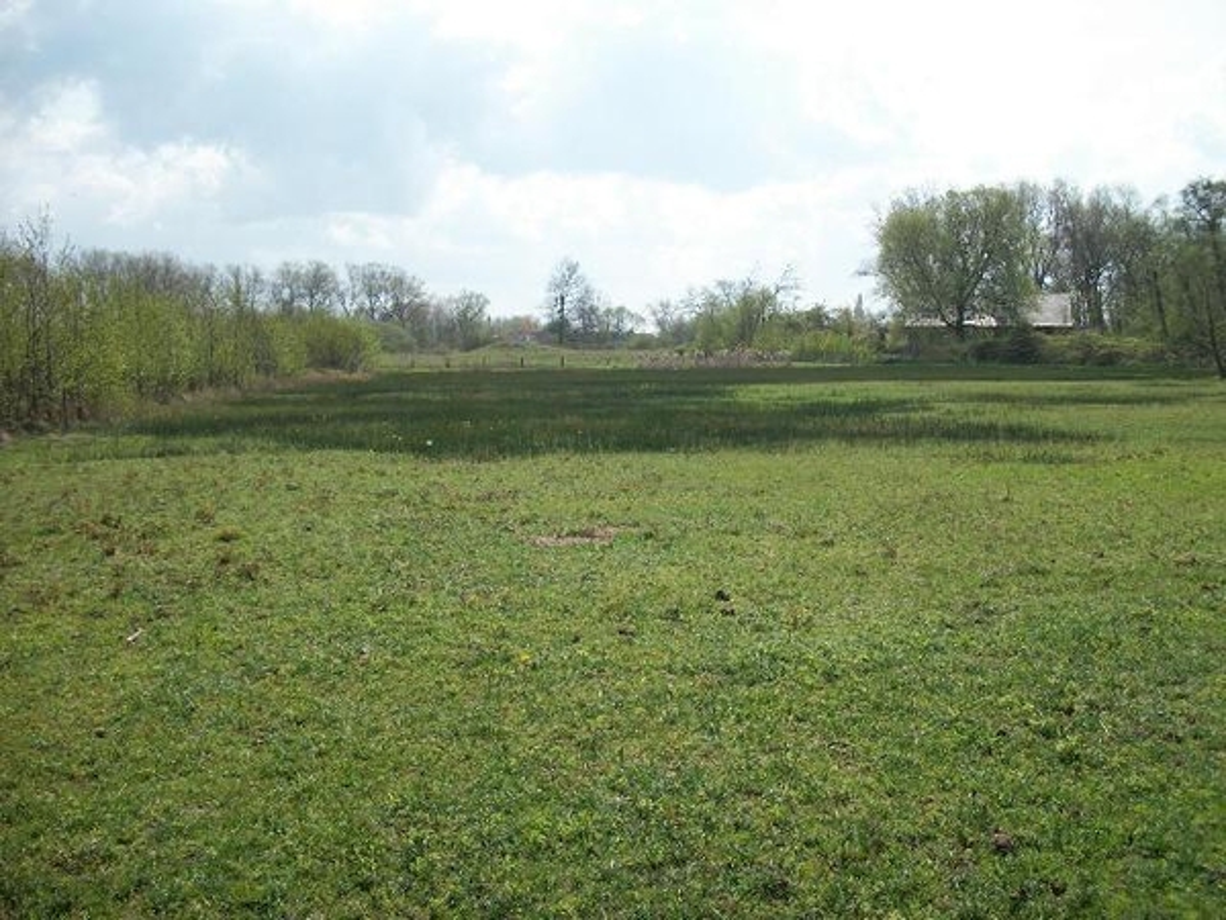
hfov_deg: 56.8
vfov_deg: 44.2
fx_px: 1133
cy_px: 460
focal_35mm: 32
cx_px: 613
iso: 80
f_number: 8.8
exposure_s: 1/160
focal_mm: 5.7
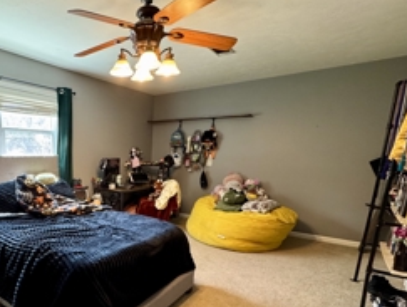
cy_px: 205
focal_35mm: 23
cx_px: 94
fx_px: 271
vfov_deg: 57.7
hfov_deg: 68.3
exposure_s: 1/60
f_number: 2.2
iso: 320
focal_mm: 2.22
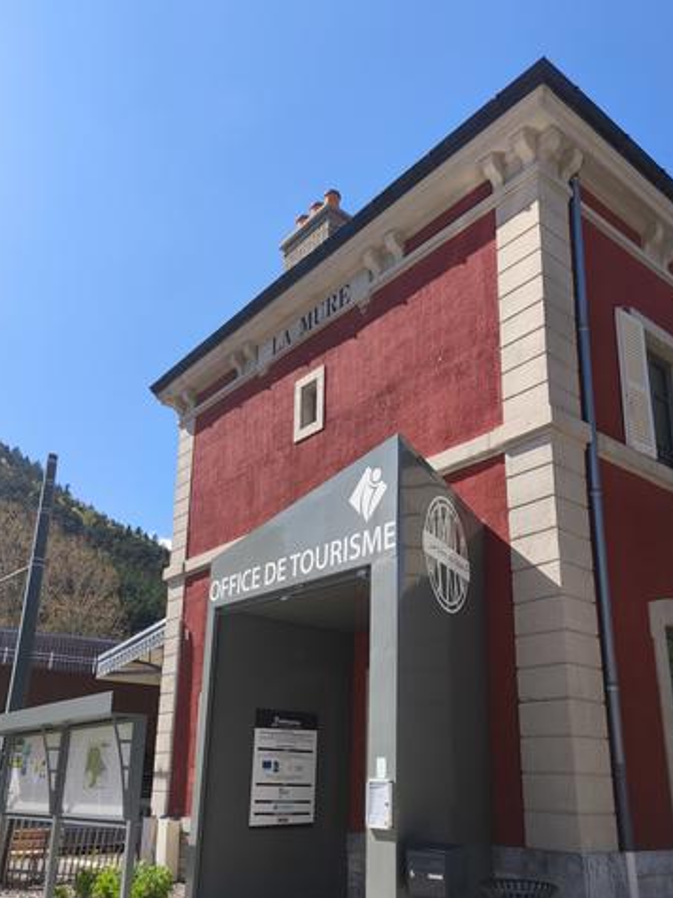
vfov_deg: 60.8
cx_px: 326
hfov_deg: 48.2
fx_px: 752
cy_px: 564
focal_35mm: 29
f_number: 1.7
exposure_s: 1/2460
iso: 80
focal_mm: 5.35
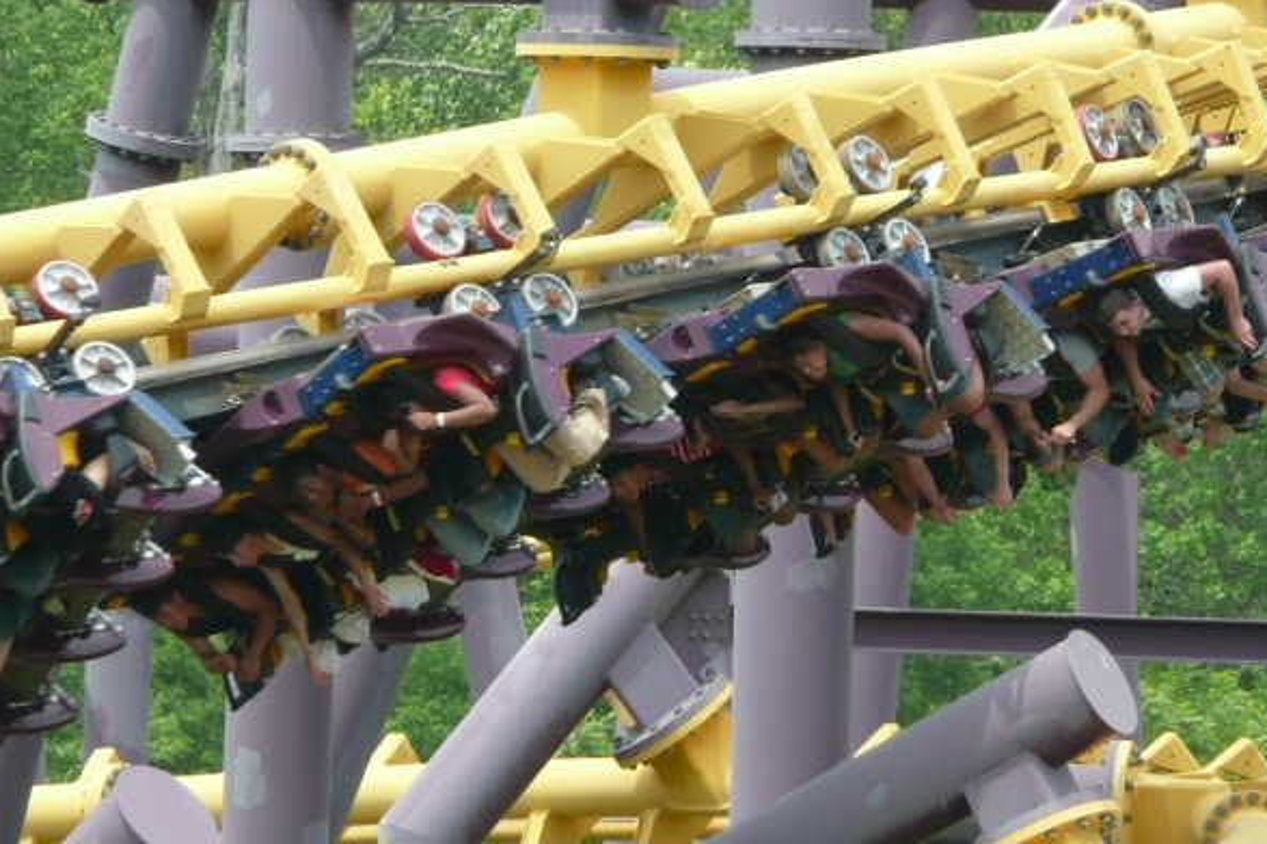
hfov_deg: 4.3
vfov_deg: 2.9
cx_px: 723
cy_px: 282
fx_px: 16747
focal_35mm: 476
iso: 100
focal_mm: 46
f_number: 4.9
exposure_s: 1/320
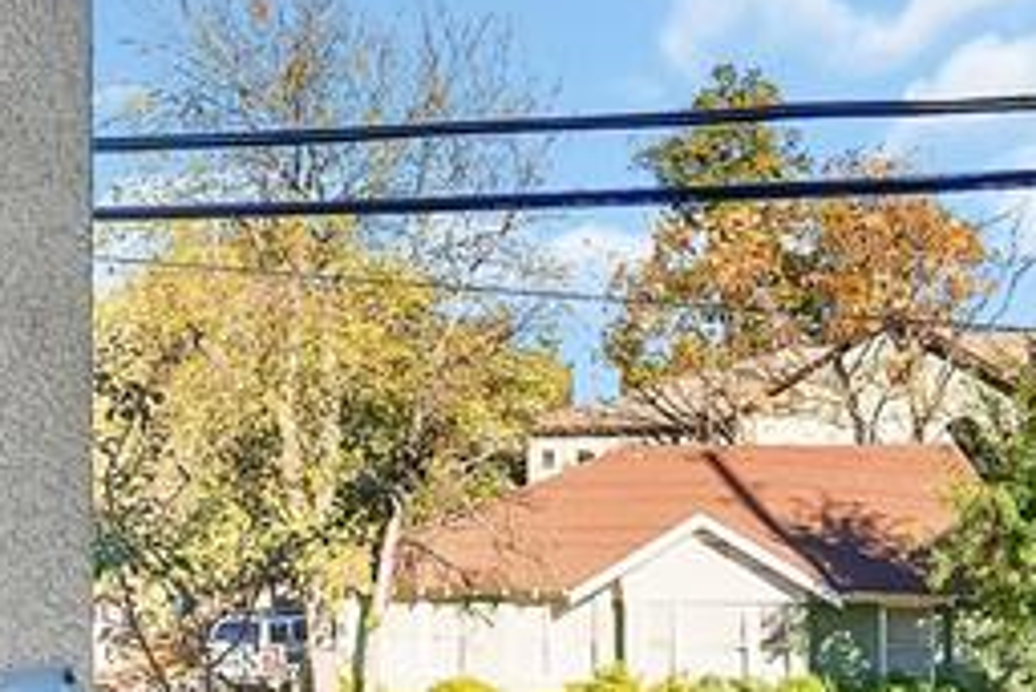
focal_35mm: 48
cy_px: 522
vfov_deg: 27.7
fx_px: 1382
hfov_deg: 39.5
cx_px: 822
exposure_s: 1/125
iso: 1000
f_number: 9
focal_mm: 12
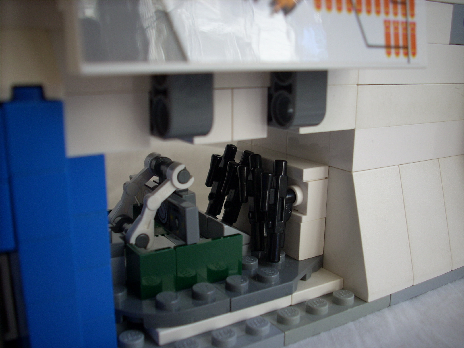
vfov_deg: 38.7
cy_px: 174
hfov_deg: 50.1
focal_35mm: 37
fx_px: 496
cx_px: 232
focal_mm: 6.2
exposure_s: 1/40.6
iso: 64
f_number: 2.8
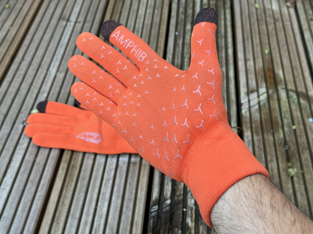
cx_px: 156
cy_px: 117
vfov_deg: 30.3
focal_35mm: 48
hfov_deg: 39.7
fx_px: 434
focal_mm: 6.76
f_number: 1.78
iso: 100
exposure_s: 1/103
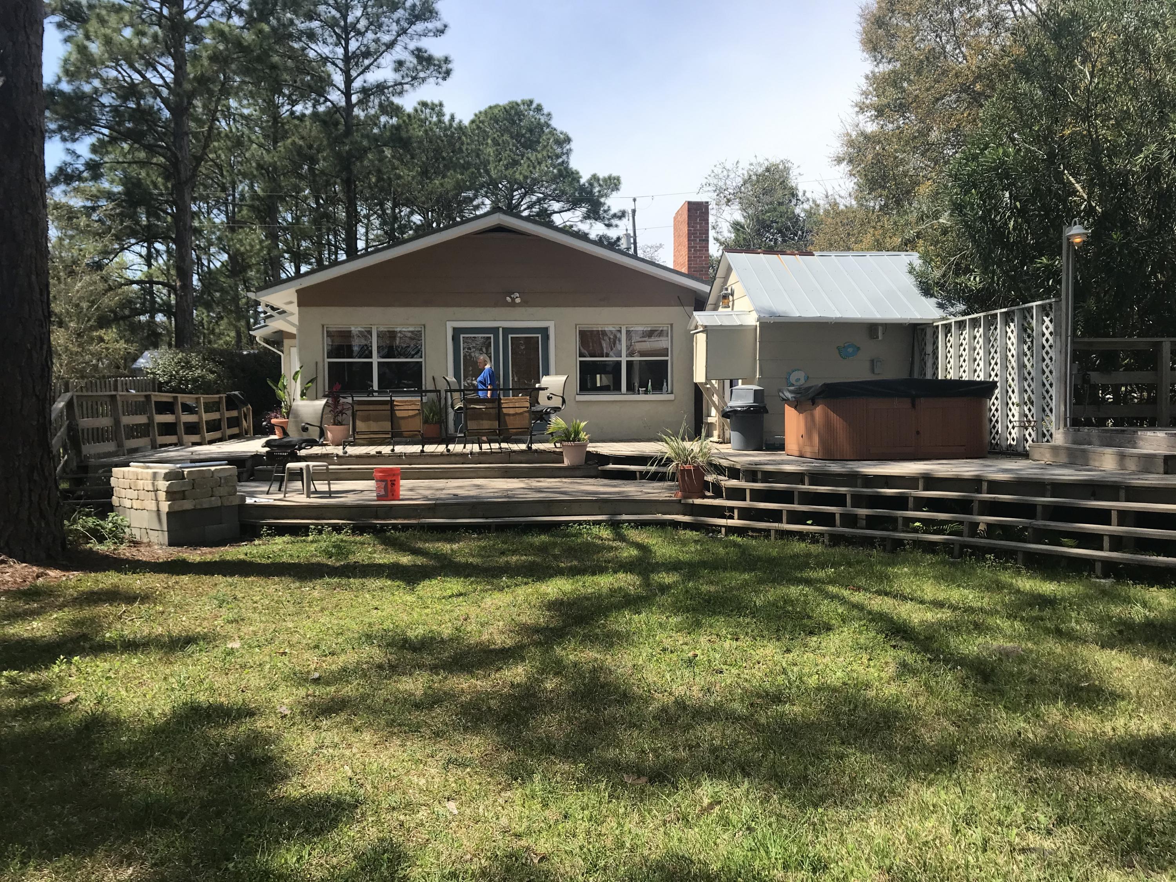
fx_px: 951
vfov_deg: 49.7
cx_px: 588
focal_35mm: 28
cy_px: 441
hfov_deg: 63.4
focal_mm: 3.99
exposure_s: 1/1842
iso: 20
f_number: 1.8
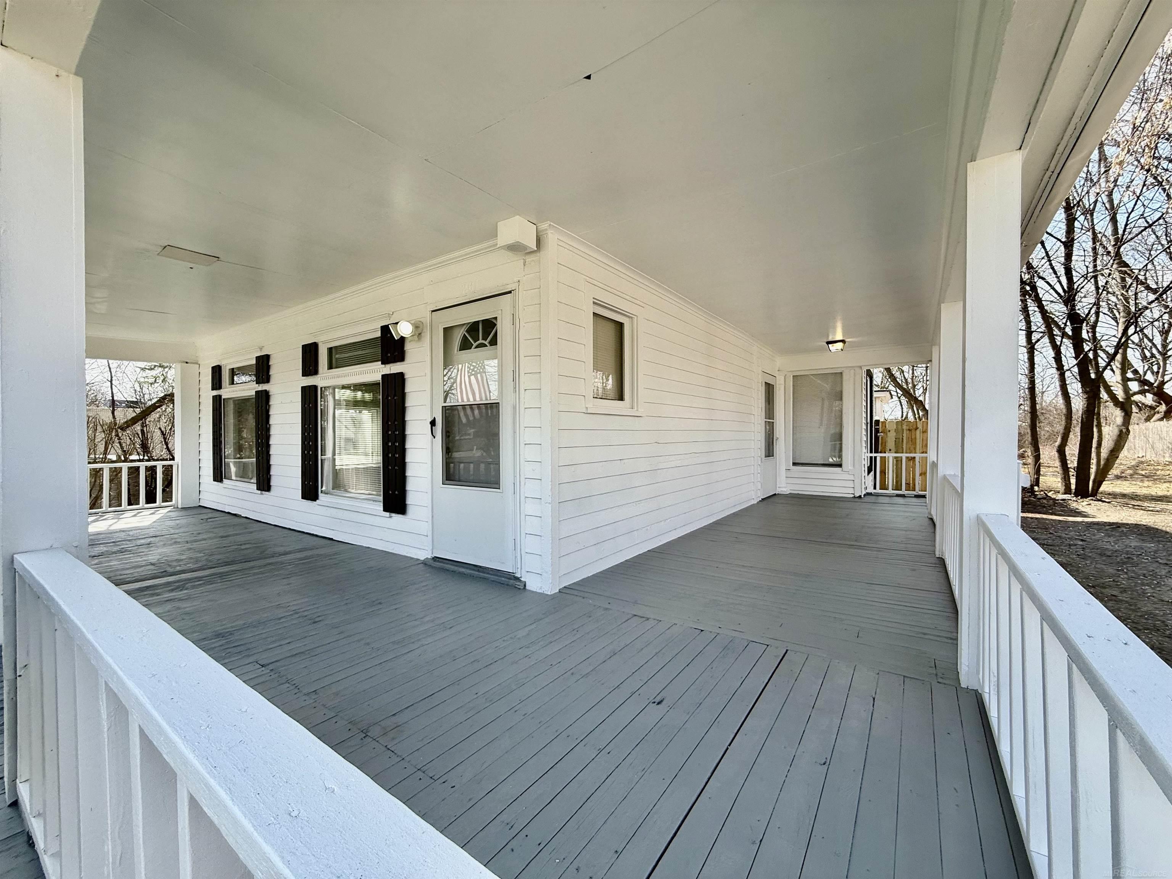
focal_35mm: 14
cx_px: 586
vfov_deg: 85.7
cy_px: 440
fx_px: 474
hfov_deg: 102.1
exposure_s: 1/531
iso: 50
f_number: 2.2
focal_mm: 2.22
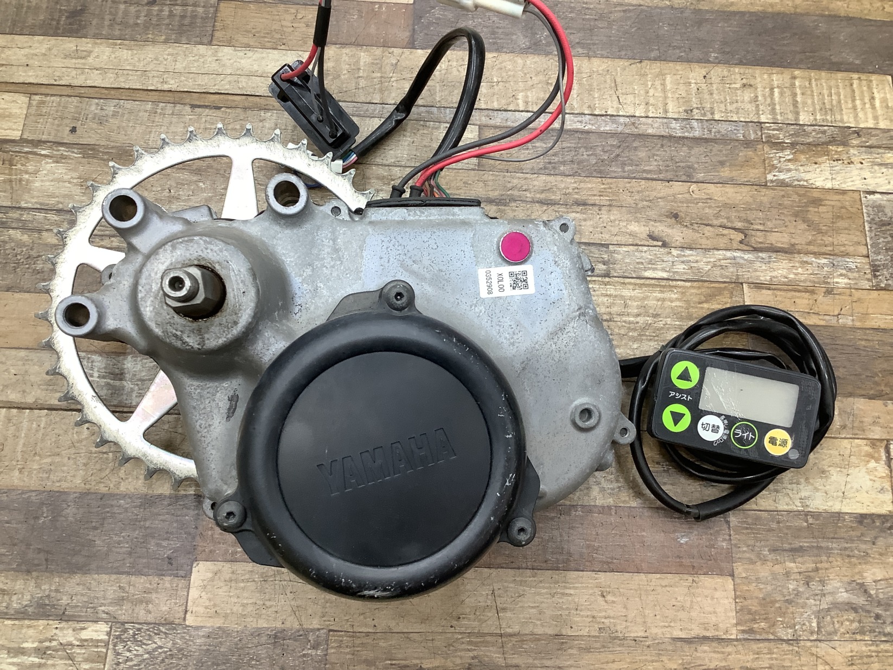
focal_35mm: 31
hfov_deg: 58.3
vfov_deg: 45.5
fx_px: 800
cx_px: 446
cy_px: 335
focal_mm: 3.3
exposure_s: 1/50
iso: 125
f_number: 2.4
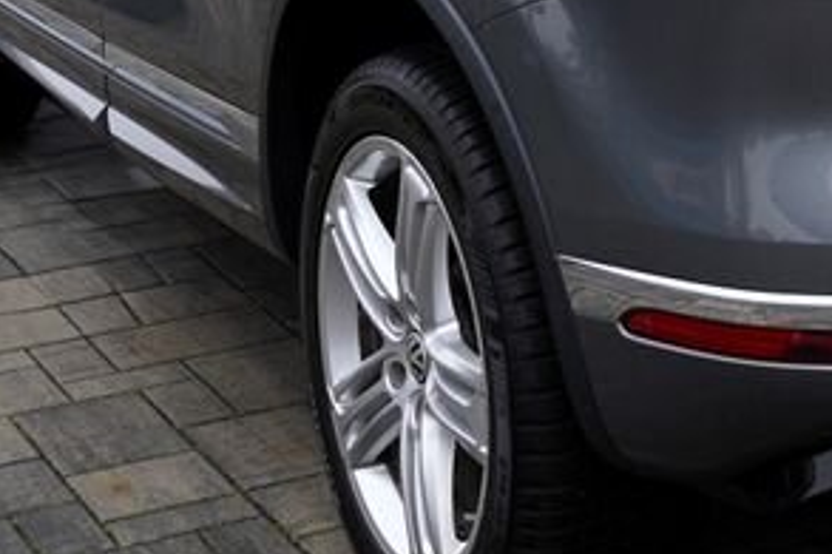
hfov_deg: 17.7
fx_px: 2587
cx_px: 903
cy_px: -146
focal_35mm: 112
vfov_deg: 11.9
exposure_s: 1/80
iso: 100
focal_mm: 32
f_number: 4
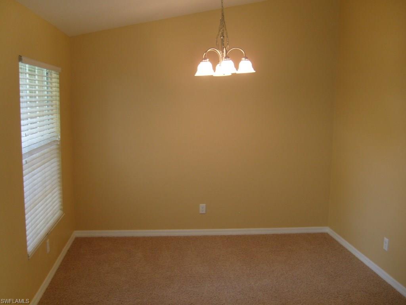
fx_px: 411
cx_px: 203
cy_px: 152
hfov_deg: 52.6
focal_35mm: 35
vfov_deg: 40.7
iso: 100
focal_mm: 5.8
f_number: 2.8
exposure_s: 1/45
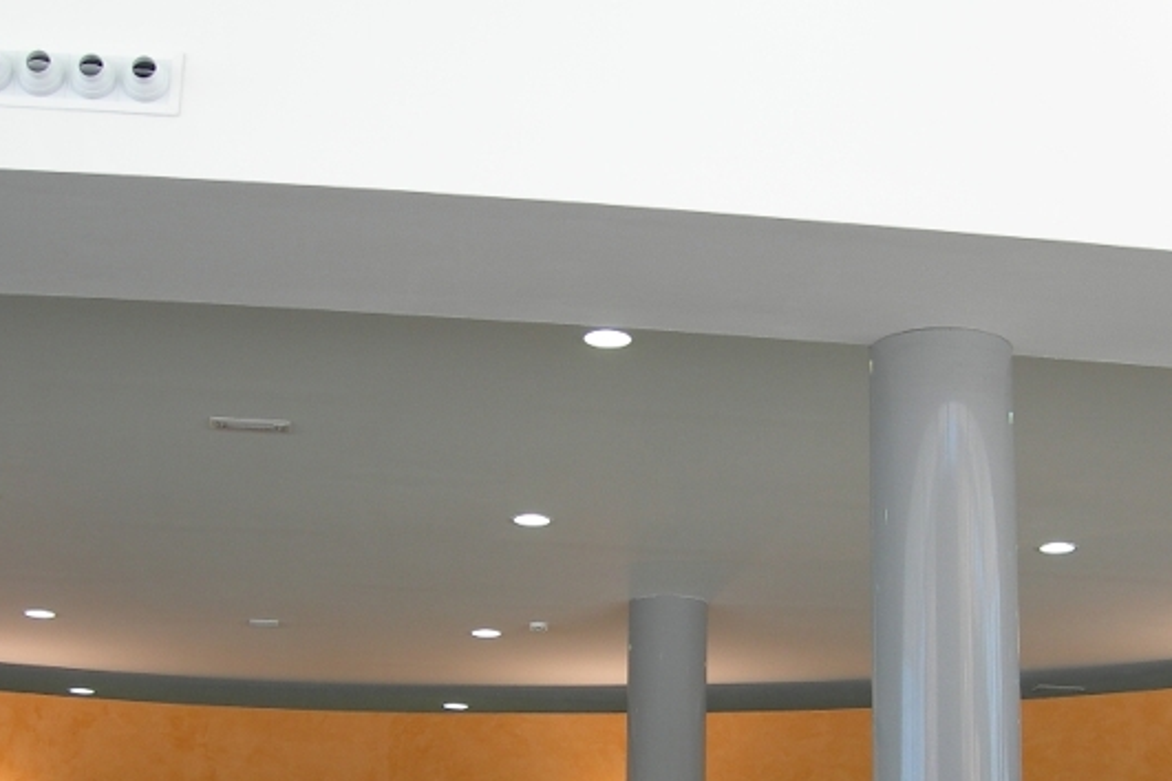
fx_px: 2181
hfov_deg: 30.0
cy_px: 678
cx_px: 669
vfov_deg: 20.0
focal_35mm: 67
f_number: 2.8
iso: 50
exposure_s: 1/99.1
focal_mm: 7.8
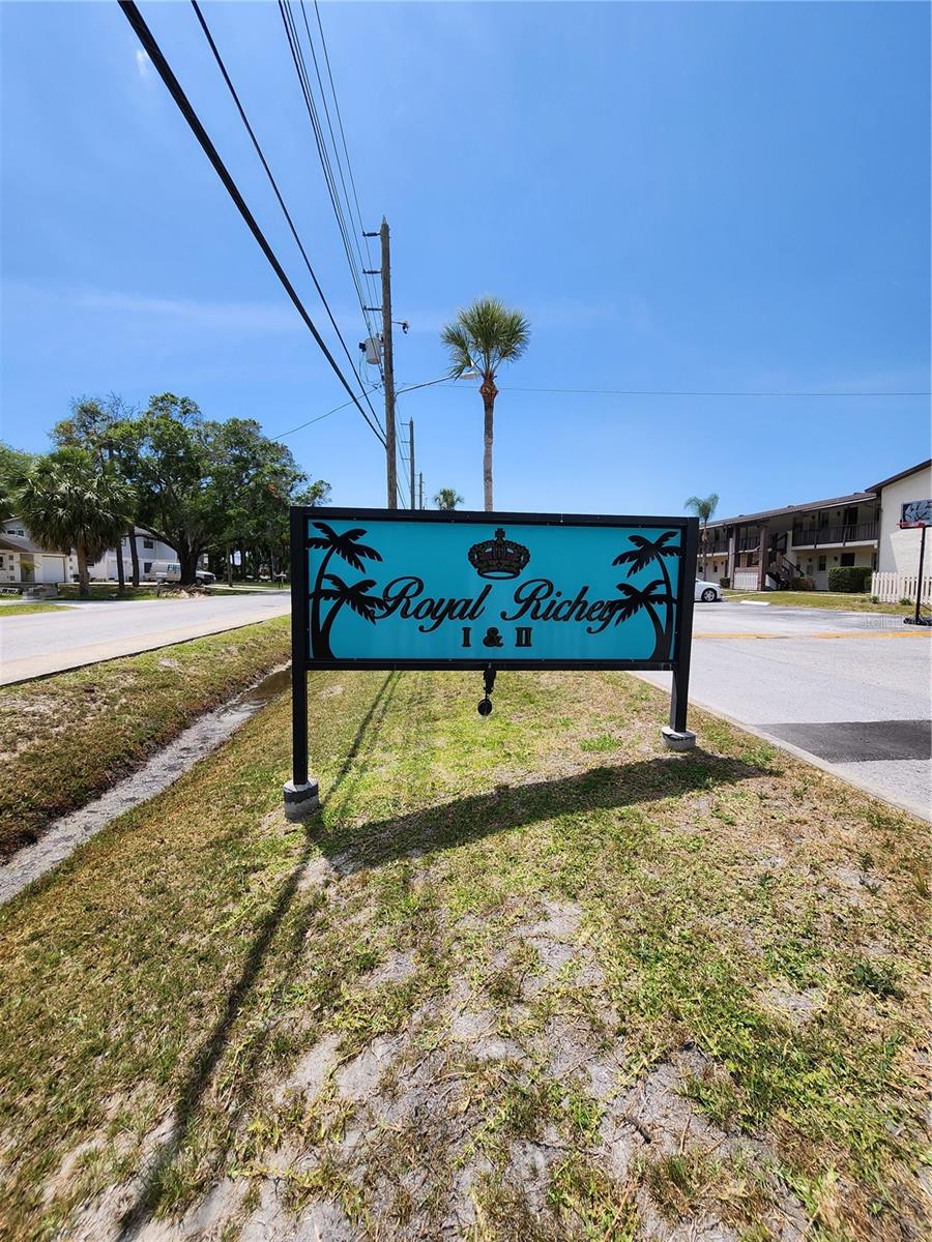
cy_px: 621
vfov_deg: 106.2
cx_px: 466
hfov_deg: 89.9
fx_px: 467
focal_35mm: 13
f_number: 2.2
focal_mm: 1.74
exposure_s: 1/1376
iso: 32
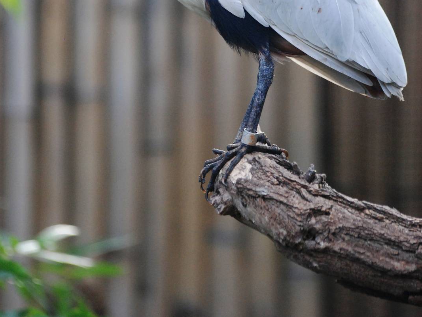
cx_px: 211
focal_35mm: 368
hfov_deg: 5.4
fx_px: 4486
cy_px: 11
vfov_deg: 4.0
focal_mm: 170
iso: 1000
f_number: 4.8
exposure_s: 1/250
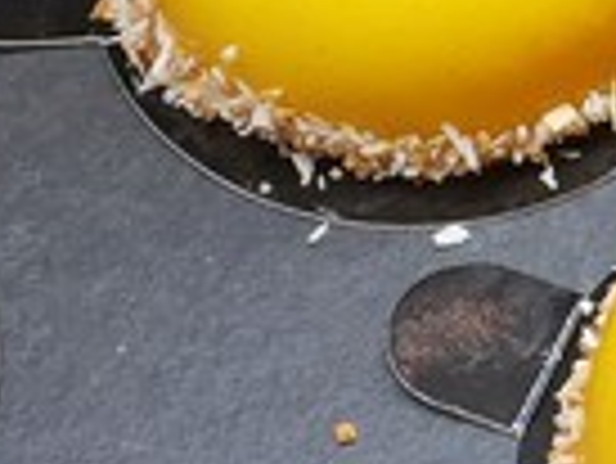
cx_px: 1016
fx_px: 2903
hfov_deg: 11.4
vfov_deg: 9.1
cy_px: -25
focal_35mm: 163
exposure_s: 1/100
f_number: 2.2
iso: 50
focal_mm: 4.15
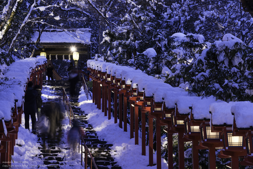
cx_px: 126
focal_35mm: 105
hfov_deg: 19.5
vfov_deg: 13.0
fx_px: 738
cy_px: 84
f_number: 11
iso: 100
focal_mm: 105
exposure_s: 5
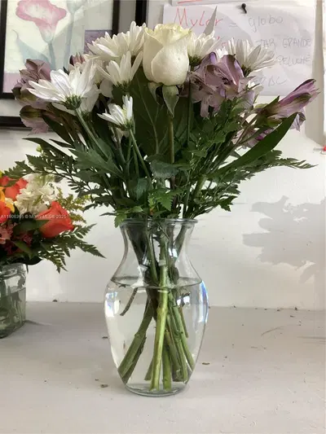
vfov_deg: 58.3
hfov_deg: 45.5
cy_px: 217
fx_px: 389
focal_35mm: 31
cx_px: 163
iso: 64
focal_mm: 3.3
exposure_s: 1/60
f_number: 2.4
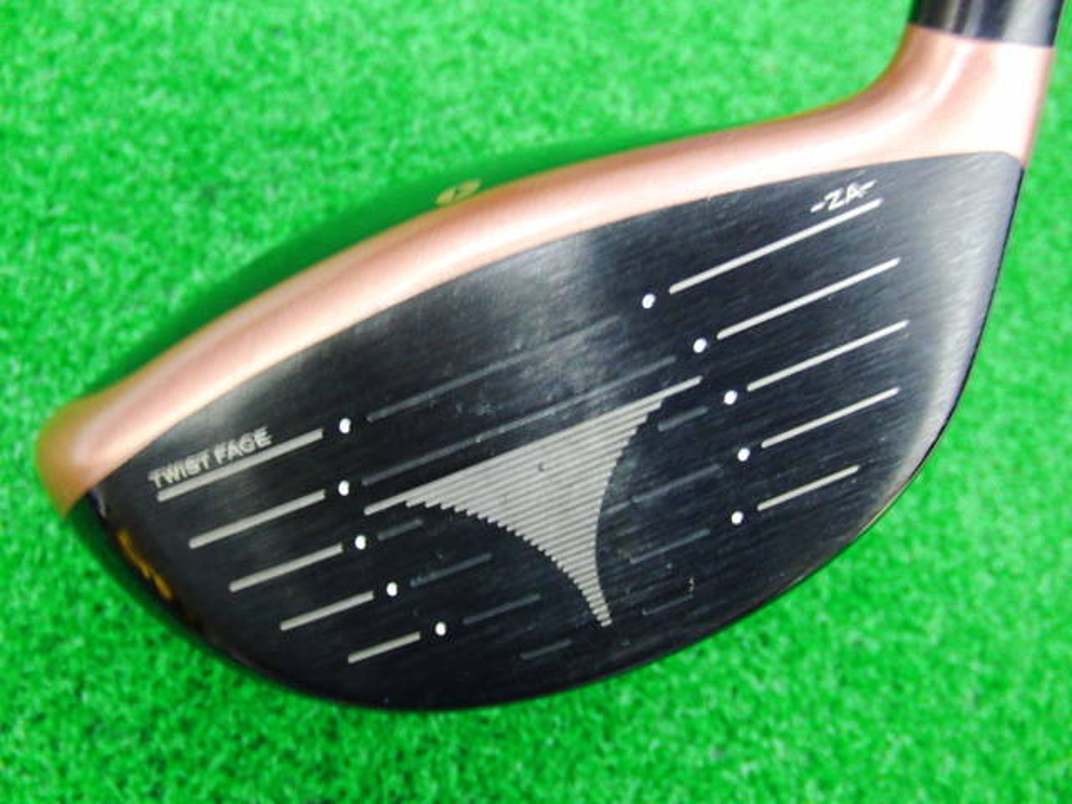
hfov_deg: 50.1
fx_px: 1146
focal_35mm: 37
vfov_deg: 38.7
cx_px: 536
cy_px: 402
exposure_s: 1/10
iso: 400
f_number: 3.6
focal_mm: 6.42
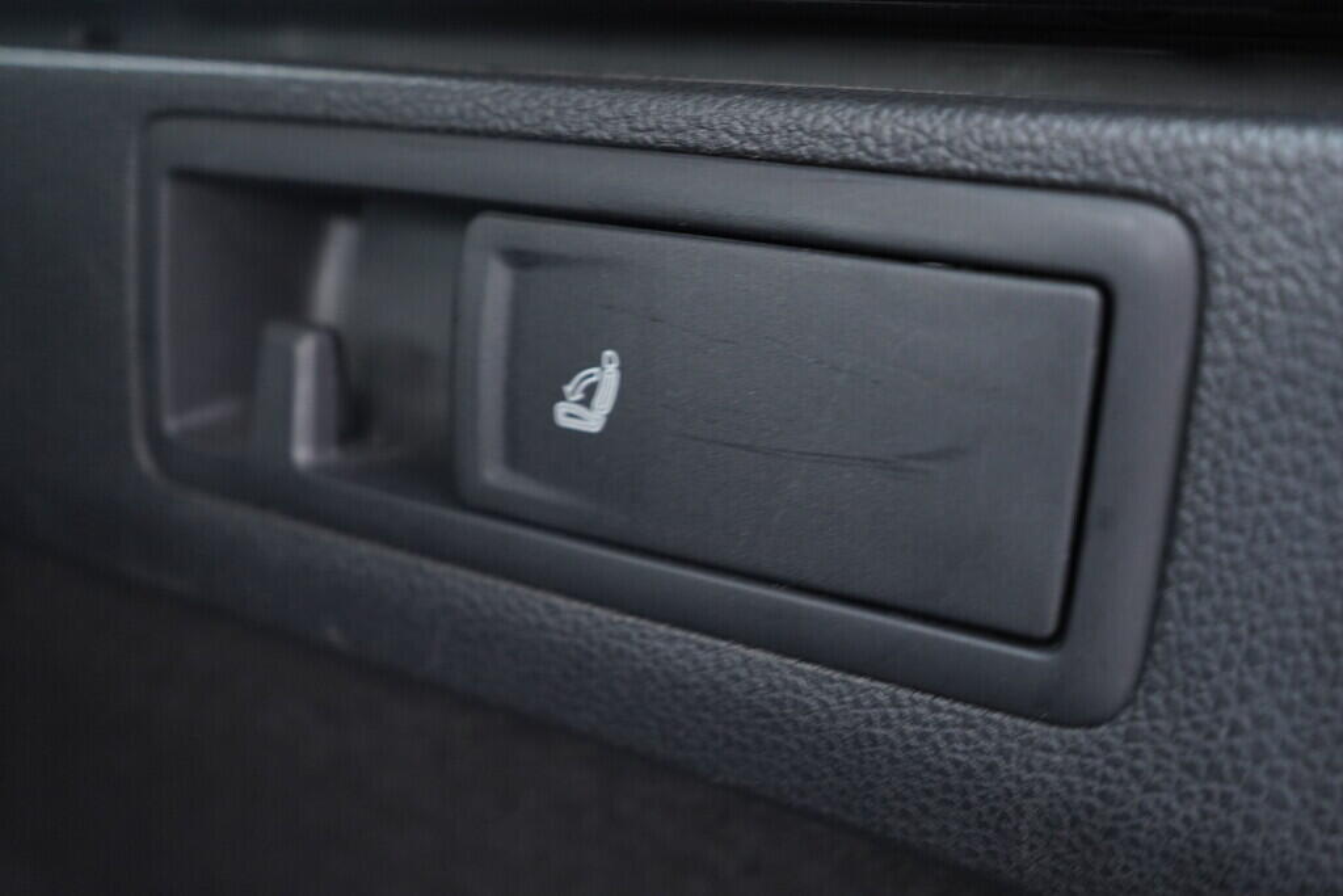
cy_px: 448
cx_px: 672
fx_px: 1343
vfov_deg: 36.9
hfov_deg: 53.1
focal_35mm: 36
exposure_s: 1/40
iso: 800
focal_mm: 24
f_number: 2.8
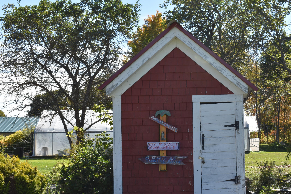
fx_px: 491
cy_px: 125
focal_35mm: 61
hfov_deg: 32.8
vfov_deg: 22.3
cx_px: 187
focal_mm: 29
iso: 100
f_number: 9
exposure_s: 1/200
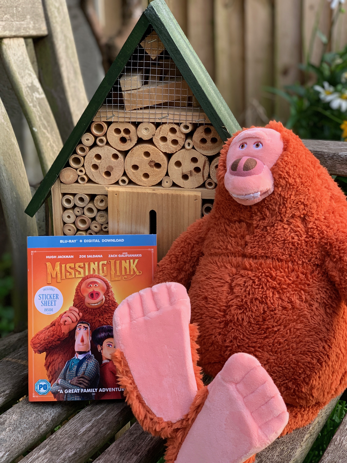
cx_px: 174
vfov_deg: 36.8
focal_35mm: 52
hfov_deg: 28.0
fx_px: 695
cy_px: 232
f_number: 2.4
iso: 64
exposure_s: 1/122
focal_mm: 6
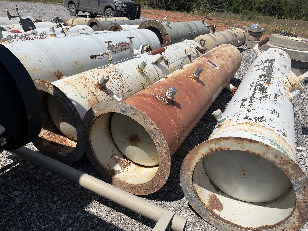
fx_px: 231
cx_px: 154
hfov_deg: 67.3
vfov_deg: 53.1
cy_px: 116
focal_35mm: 26
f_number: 1.6
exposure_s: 1/7353
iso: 50
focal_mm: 5.1
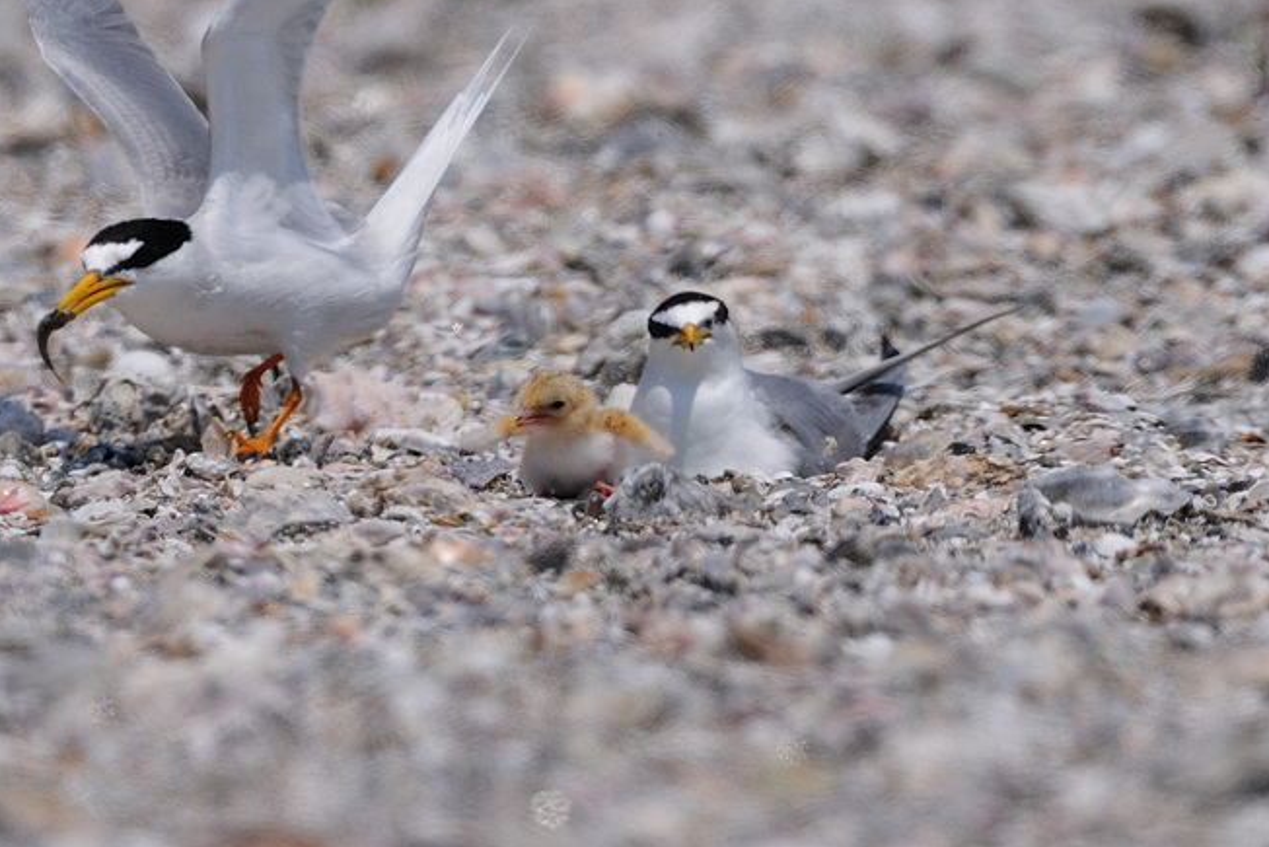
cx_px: 463
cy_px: 209
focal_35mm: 1413
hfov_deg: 1.5
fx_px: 49816
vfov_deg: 1.0
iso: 400
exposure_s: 1/3200
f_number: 8
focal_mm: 600
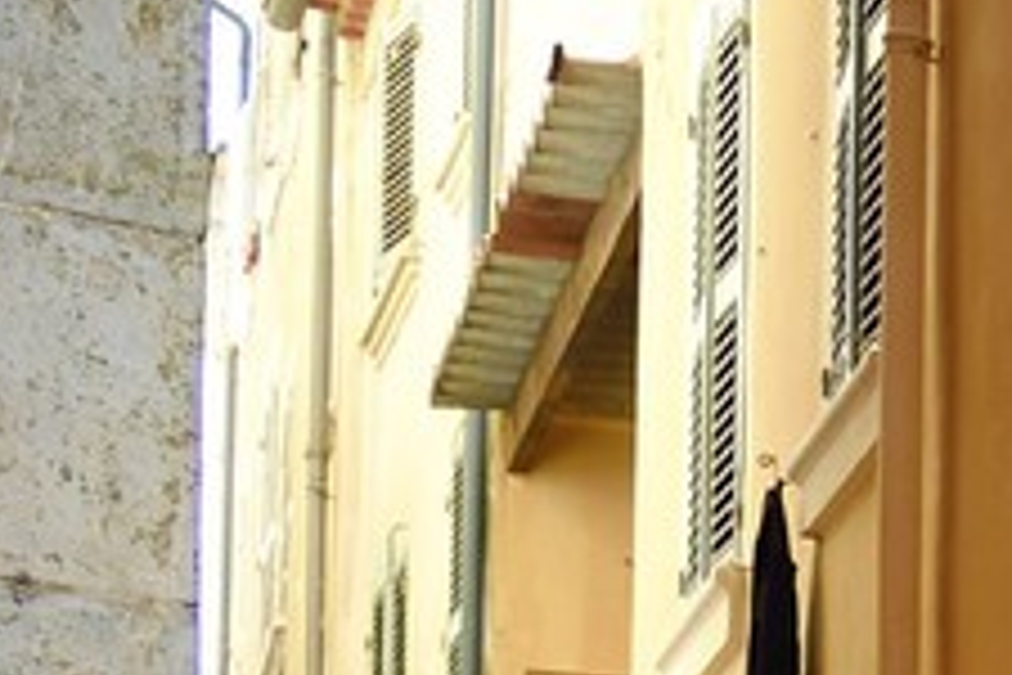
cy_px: 2110
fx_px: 4807
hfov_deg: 9.2
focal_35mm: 171
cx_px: 3180
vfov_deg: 7.1
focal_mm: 24
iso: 200
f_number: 8
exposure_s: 1/125
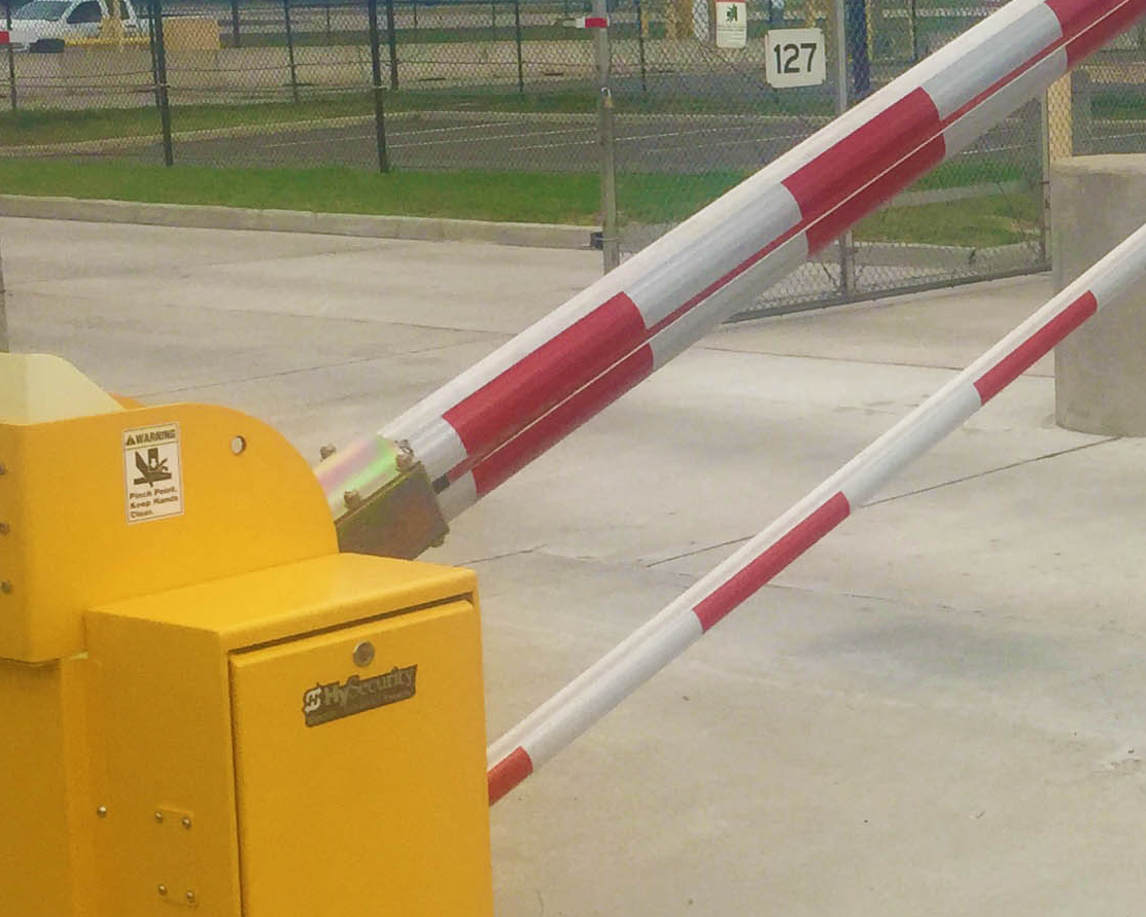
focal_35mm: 83
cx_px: 1316
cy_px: 292
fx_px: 2816
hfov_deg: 21.6
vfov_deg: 18.4
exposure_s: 1/2475
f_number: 2.2
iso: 32
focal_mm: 4.15
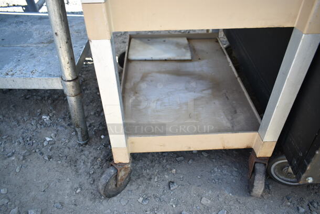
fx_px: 240
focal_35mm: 27
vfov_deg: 48.0
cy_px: 107
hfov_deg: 67.3
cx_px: 160
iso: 100
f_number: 4
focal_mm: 18
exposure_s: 1/60
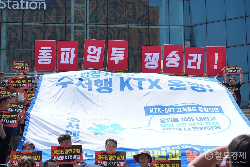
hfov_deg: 26.7
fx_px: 528
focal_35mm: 76
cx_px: 125
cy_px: 84
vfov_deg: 17.9
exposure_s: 1/640
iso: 400
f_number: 9
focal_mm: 76
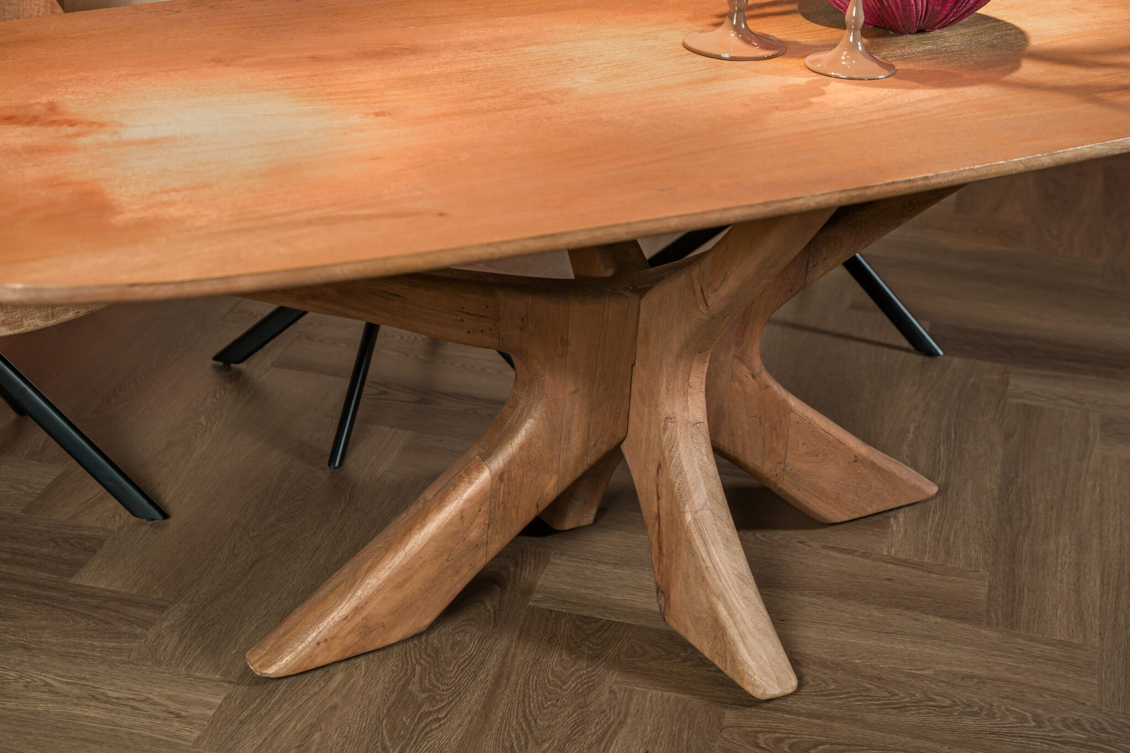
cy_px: 376
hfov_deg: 31.4
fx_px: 2012
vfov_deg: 21.2
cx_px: 565
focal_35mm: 64
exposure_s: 1/50
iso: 800
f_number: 4
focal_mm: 64.1
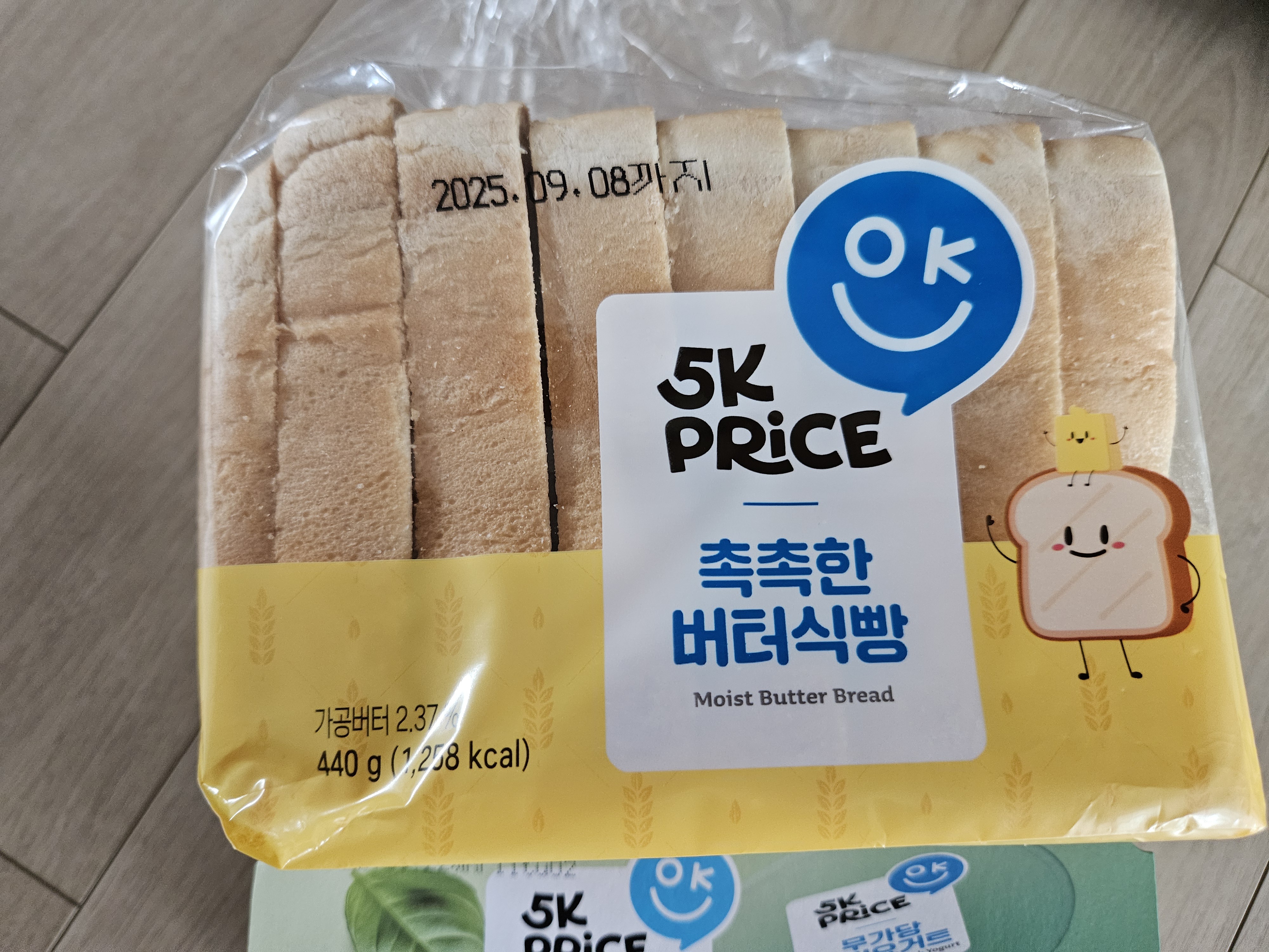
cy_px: 476
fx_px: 843
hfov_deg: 73.9
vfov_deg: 58.9
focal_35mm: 23
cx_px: 634
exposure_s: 1/40
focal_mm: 5.4
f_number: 1.8
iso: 640
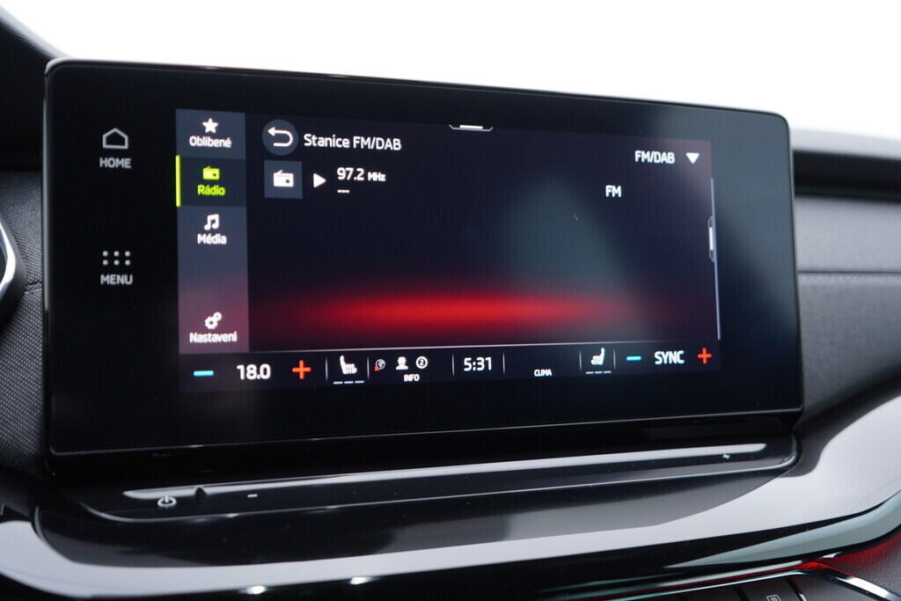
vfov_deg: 36.9
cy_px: 300
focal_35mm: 36
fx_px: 901
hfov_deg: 53.1
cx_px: 450
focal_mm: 24
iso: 160
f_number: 2.8
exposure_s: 1/40
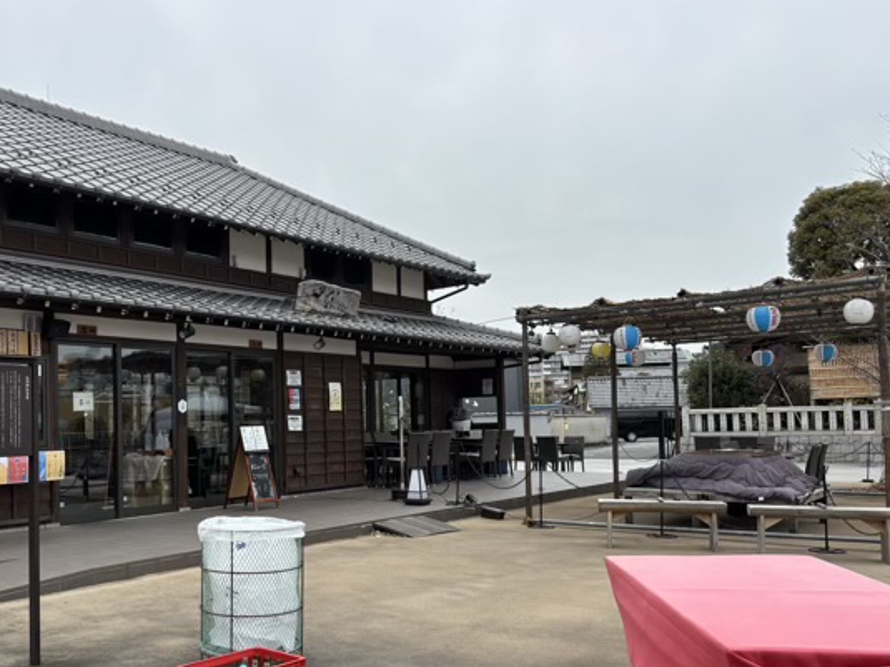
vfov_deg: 41.7
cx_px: 309
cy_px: 387
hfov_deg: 53.1
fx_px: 874
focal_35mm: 34
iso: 50
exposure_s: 1/2151
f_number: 1.6
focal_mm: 5.96
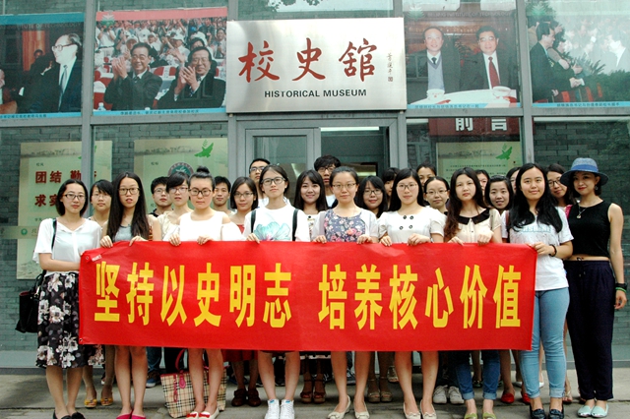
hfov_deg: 53.2
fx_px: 630
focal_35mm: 36
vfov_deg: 36.8
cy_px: 210
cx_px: 315
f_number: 9
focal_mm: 24
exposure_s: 1/320
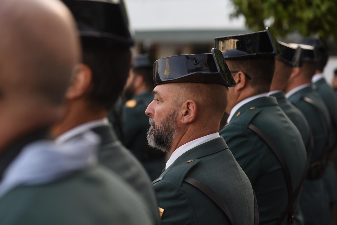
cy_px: 110
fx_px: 965
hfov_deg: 19.8
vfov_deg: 13.3
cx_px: 173
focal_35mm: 103
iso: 110
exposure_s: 1/160
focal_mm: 100
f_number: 4
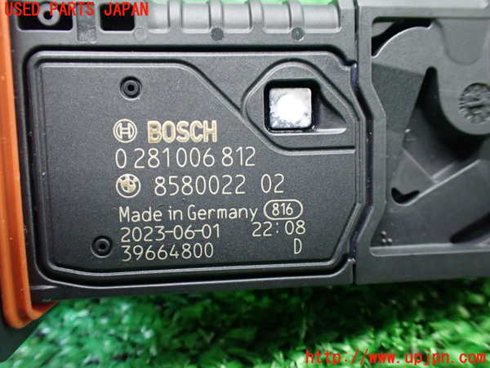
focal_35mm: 30
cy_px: 184
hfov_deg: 60.0
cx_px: 245
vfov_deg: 46.8
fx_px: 425
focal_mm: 5.4
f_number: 2.3
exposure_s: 1/50
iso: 800
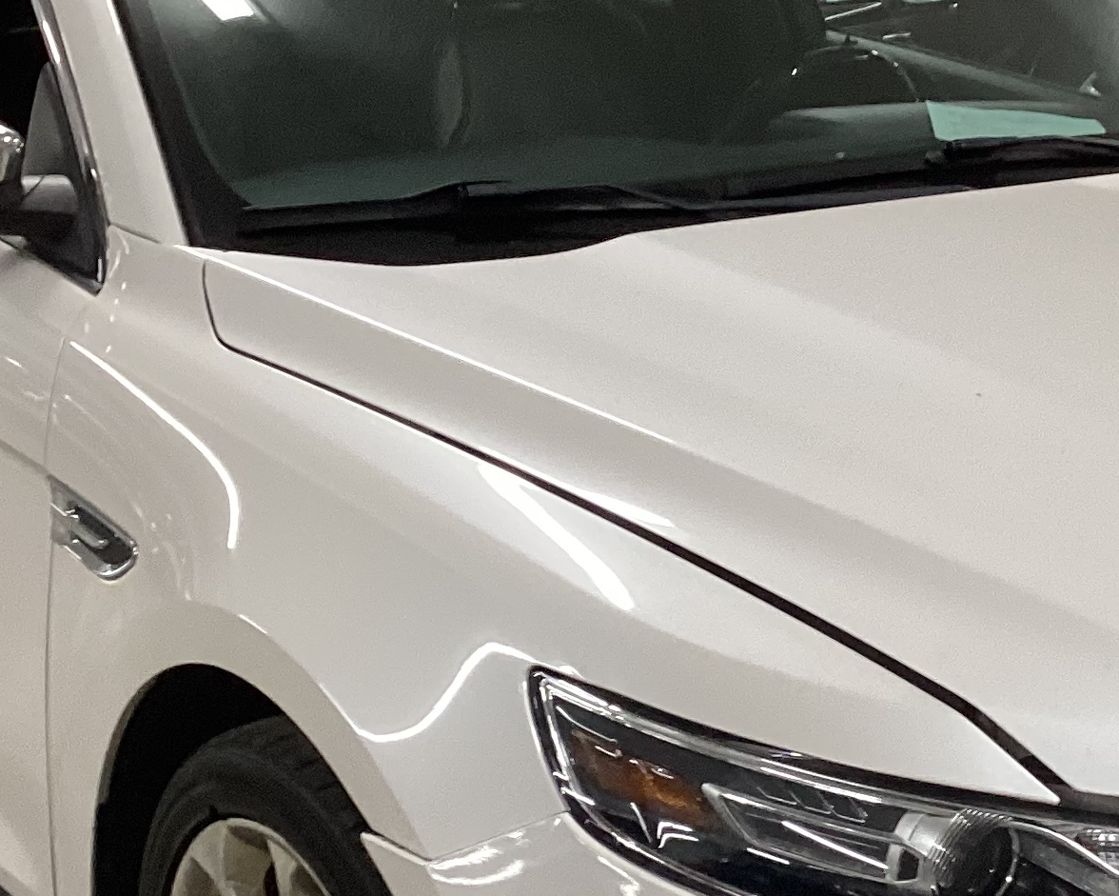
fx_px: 2782
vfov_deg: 18.2
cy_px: 622
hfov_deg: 22.6
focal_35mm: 84
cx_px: 782
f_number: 2.4
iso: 125
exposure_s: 1/50
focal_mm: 3.3
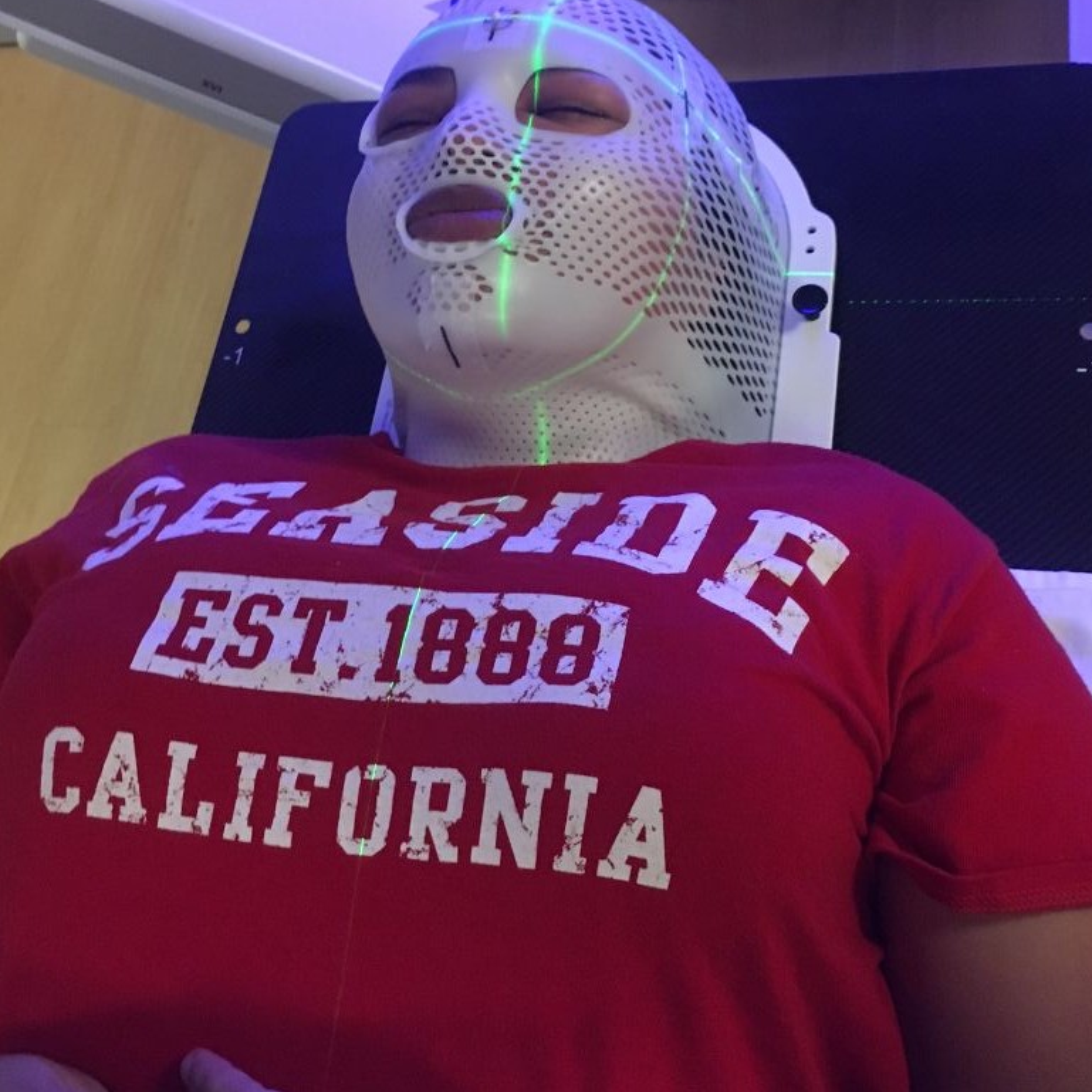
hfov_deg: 41.8
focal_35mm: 40
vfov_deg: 41.4
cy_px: 379
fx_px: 1428
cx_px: 514
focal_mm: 4.15
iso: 250
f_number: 2.2
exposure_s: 1/15
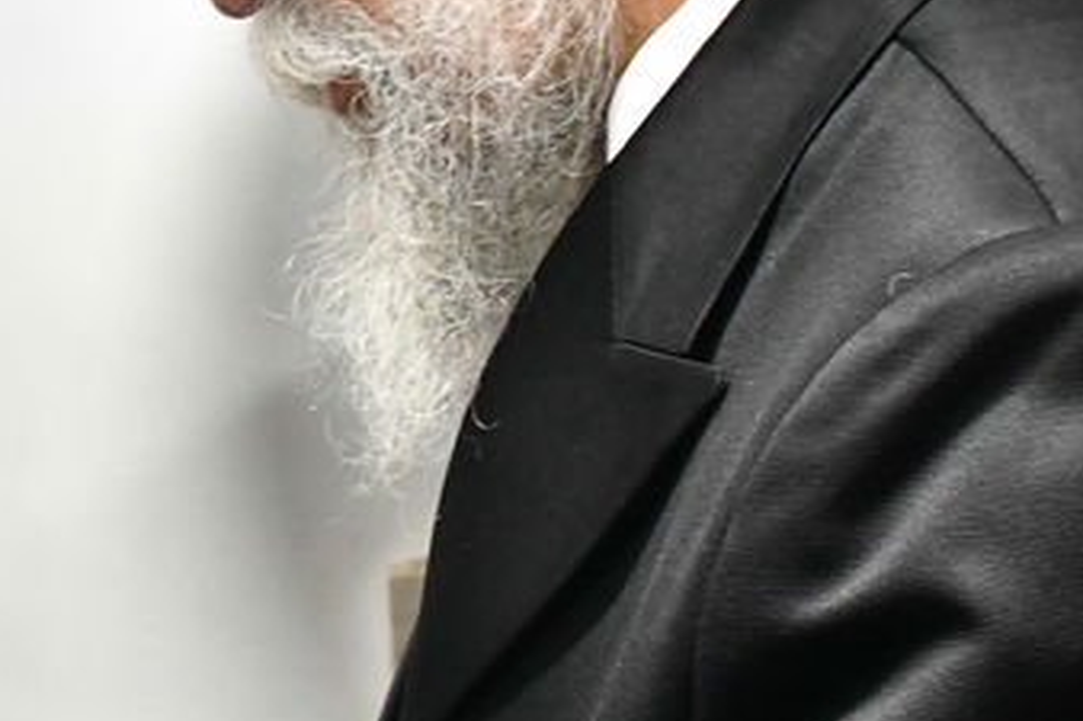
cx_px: -29
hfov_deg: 17.2
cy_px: 85
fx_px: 3488
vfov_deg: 11.7
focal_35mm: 116
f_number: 5.6
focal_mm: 28
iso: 3200
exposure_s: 1/80
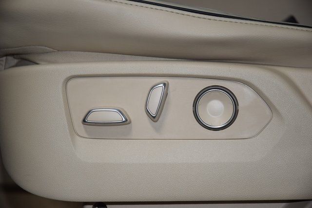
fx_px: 910
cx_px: 156
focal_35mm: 105
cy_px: 104
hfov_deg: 19.5
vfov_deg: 13.0
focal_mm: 70
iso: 800
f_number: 5
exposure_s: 1/100
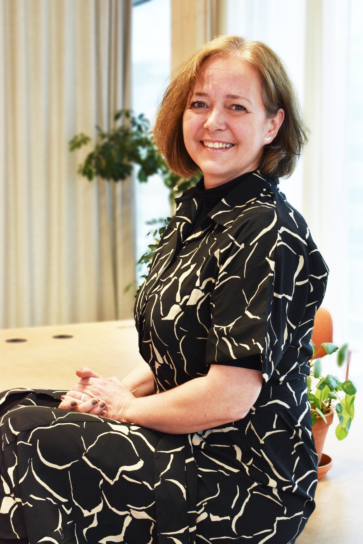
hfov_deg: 22.6
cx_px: 182
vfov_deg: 33.4
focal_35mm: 60
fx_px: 907
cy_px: 272
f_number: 9
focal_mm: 40
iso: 800
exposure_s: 1/50
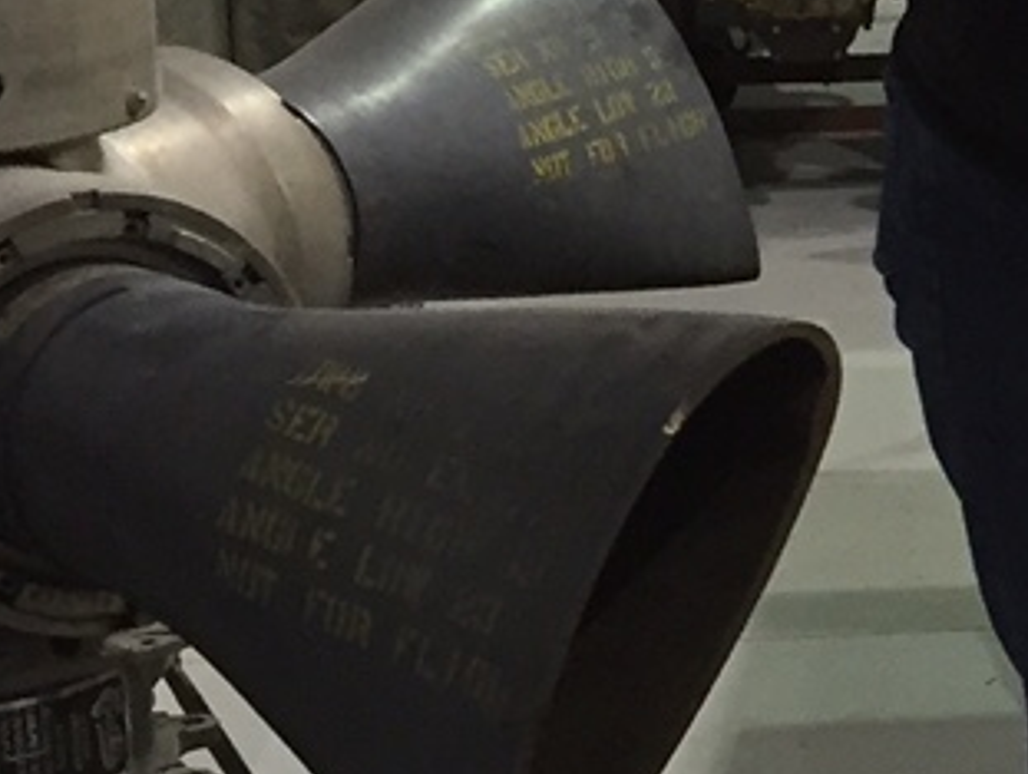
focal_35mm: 152
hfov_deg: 12.0
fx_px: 4519
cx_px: 1851
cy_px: 351
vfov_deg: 9.8
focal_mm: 4.15
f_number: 2.2
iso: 125
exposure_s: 1/30
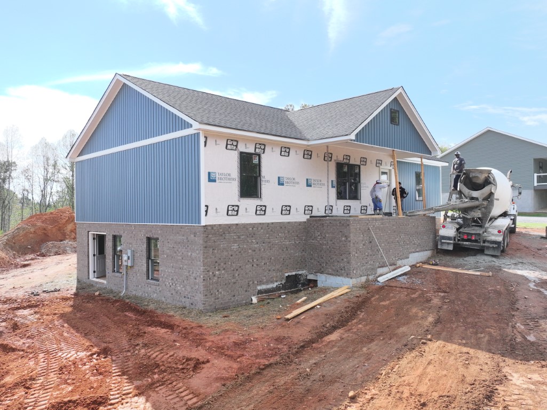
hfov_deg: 71.6
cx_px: 274
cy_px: 205
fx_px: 379
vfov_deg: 56.8
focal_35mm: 24
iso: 400
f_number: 2.8
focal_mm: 12.29
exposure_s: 1/1600
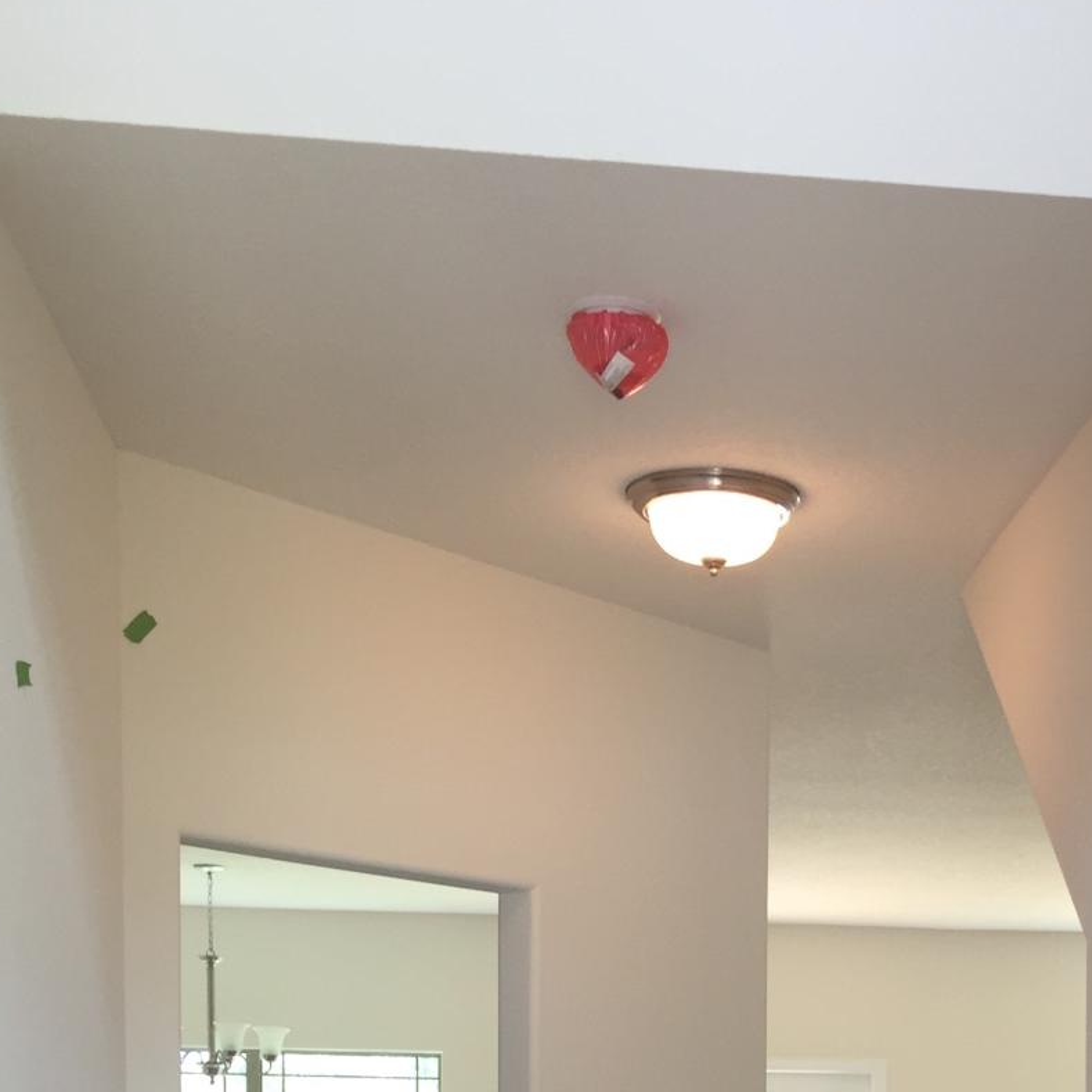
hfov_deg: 26.0
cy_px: 1347
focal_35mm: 65
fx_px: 2320
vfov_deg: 23.9
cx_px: 861
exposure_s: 1/60
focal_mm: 4.15
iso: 40
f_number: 2.2
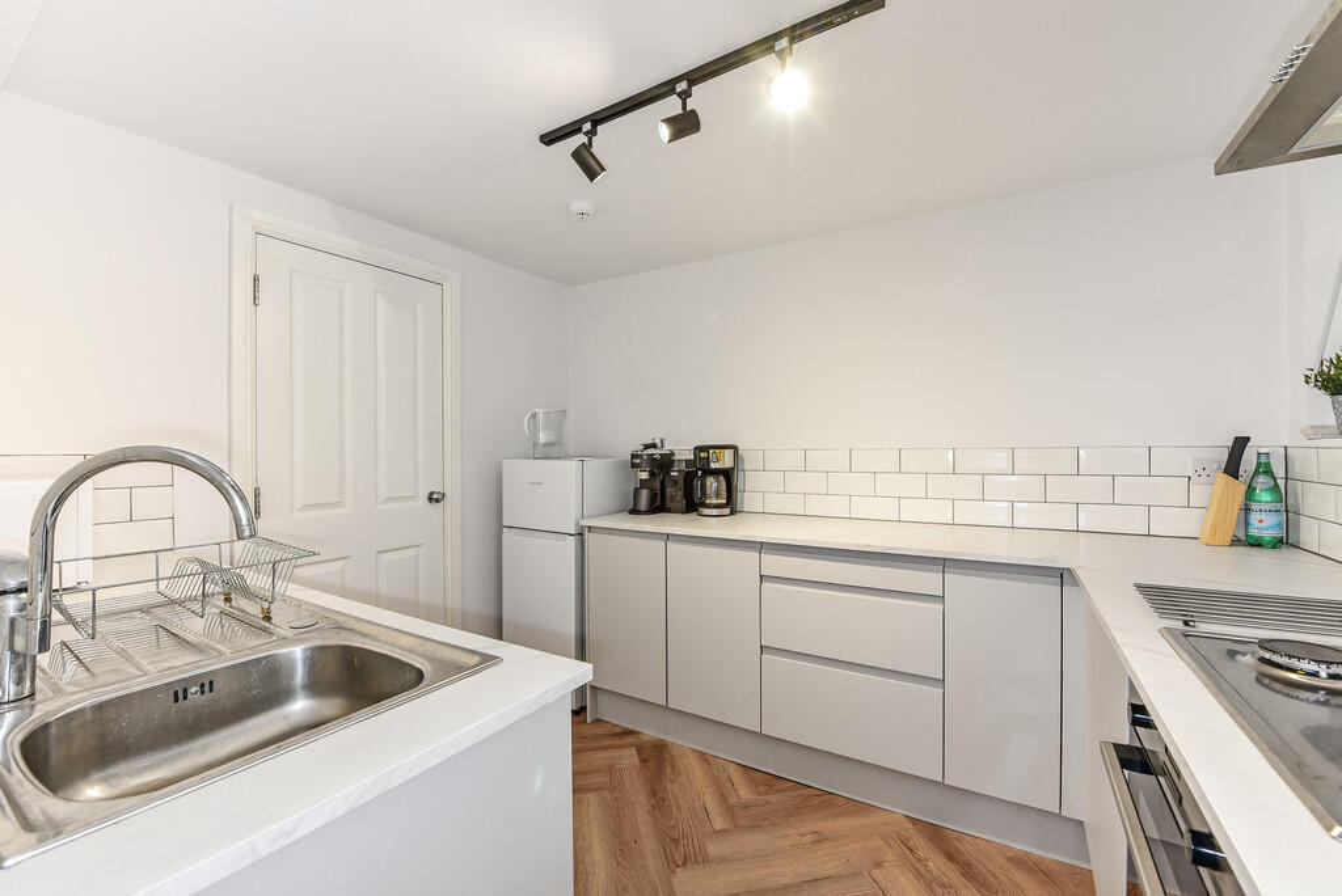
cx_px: 671
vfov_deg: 81.3
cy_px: 448
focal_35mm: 14
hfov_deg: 104.2
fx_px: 522
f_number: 7.1
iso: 400
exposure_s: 1/10
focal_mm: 14
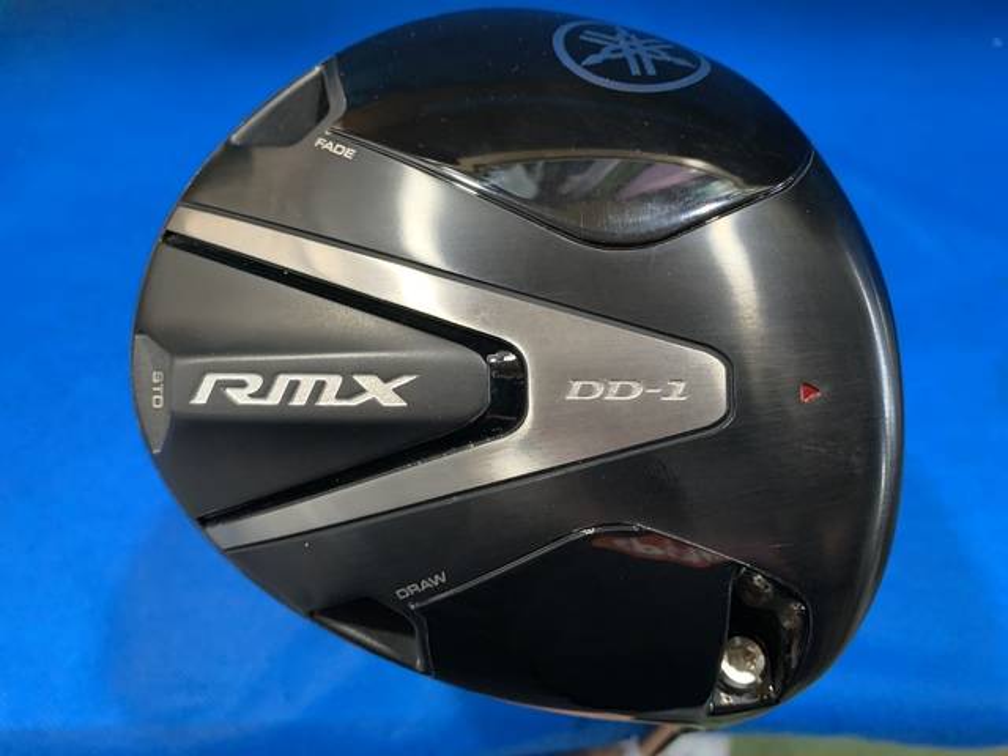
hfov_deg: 67.3
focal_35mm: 26
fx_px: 757
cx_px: 504
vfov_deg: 53.1
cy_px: 378
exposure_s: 1/60
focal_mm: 4.25
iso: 250
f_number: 1.8
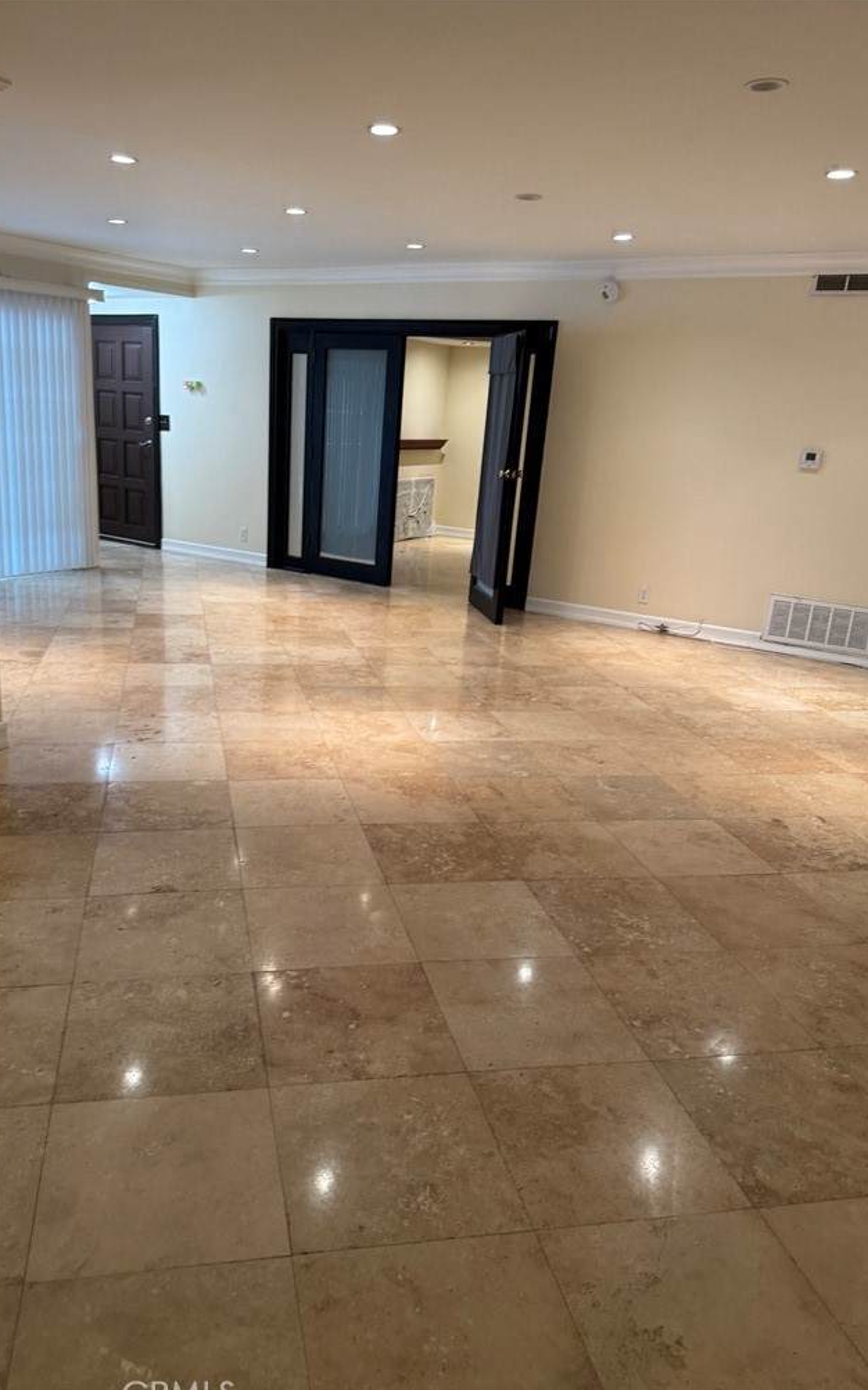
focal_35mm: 26
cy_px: 703
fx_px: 984
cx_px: 361
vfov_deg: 70.4
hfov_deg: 47.4
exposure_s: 1/60
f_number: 1.78
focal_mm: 6.76
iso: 200
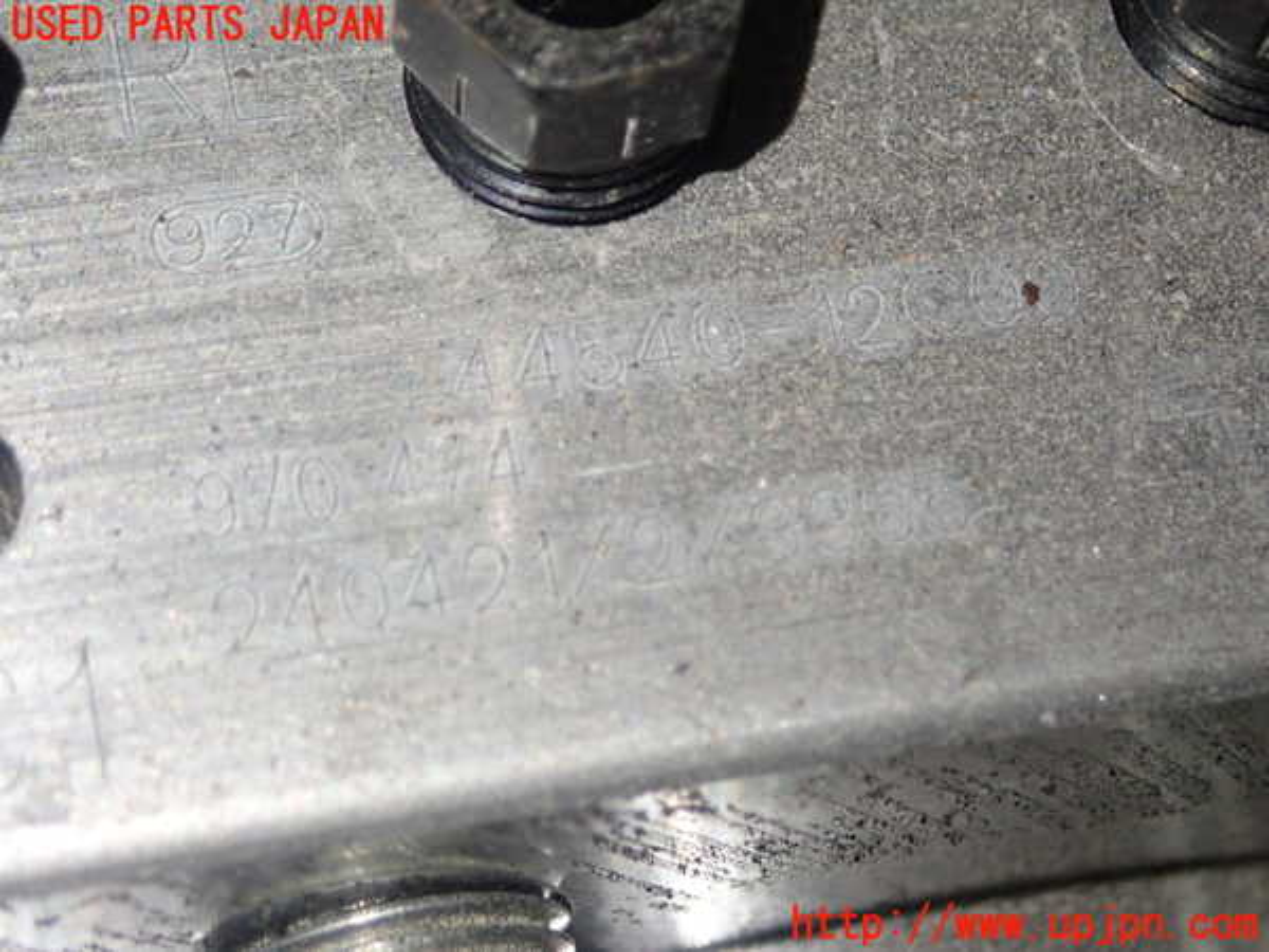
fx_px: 2933
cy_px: 476
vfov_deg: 18.4
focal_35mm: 80
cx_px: 634
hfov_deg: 24.4
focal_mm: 14.41
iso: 800
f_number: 4.4
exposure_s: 1/80
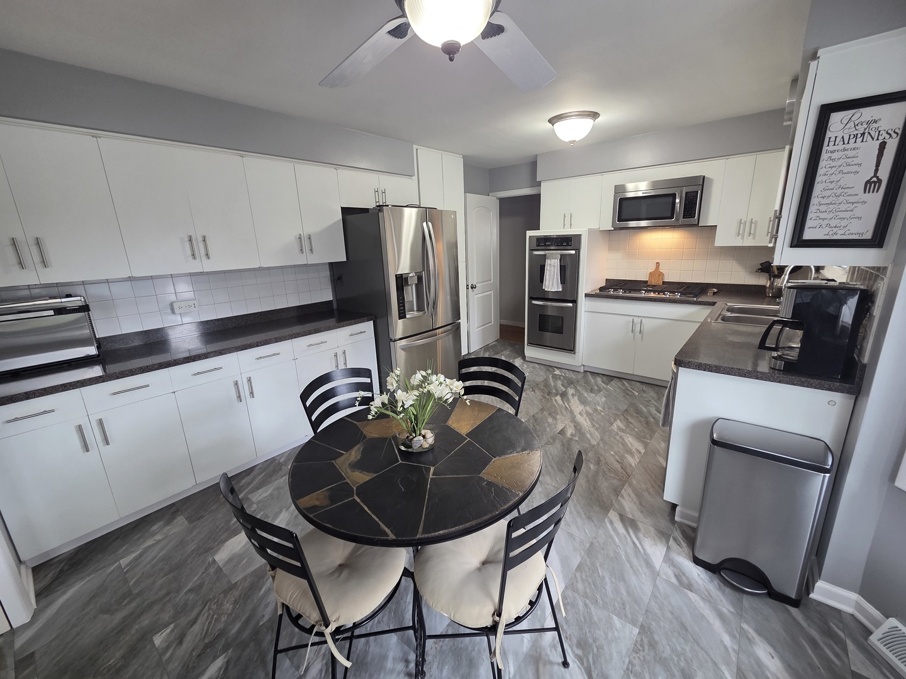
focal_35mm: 13
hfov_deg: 106.2
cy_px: 340
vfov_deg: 89.9
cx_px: 453
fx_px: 340
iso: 160
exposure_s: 1/60
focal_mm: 2.2
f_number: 2.2
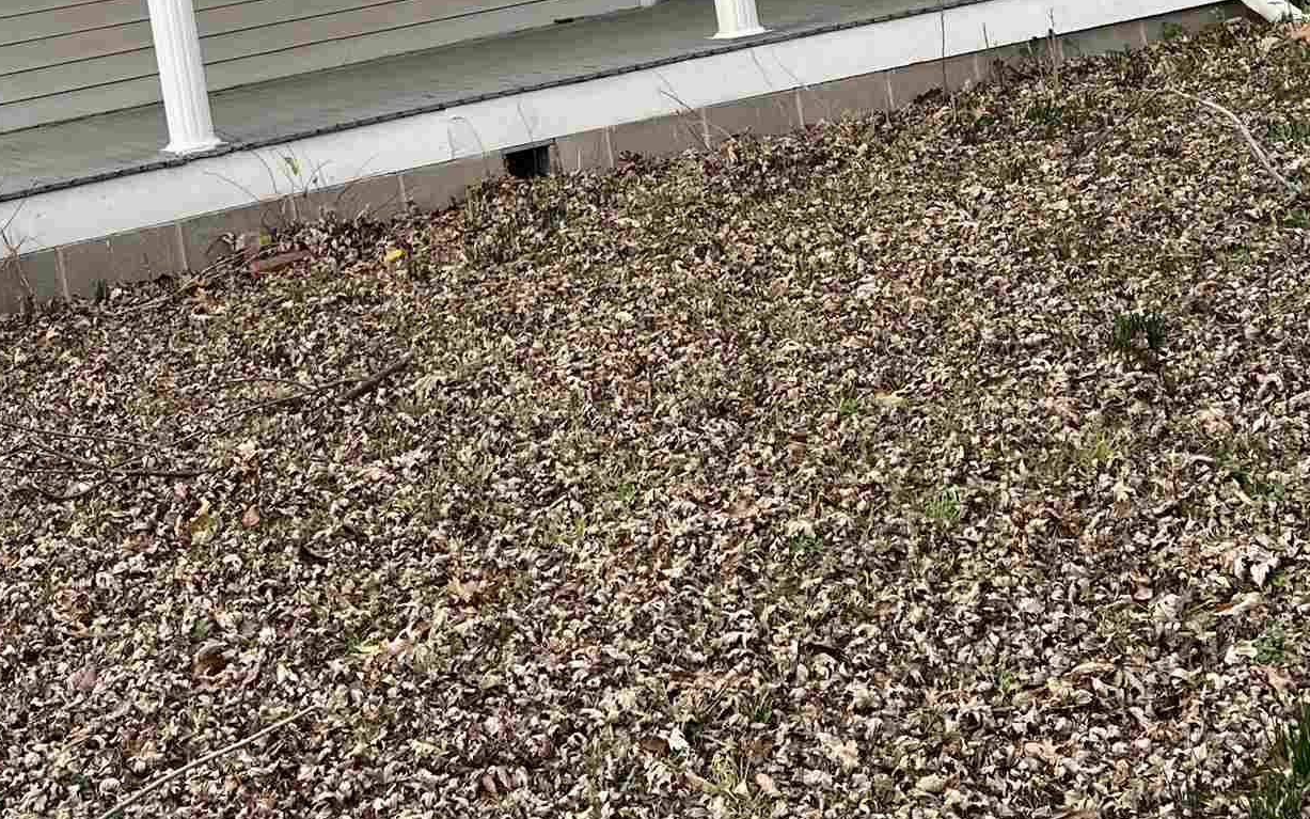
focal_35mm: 69
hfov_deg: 29.5
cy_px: -166
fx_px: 2464
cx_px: 396
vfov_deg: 17.9
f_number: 1.5
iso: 50
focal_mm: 5.7
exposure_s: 1/340
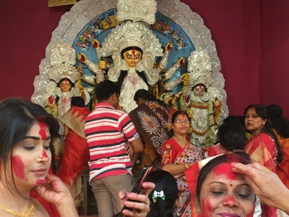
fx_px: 392
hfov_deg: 40.4
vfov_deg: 30.5
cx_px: 123
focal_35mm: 47
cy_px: 151
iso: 50
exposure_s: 1/33
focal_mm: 4.15
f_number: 2.2
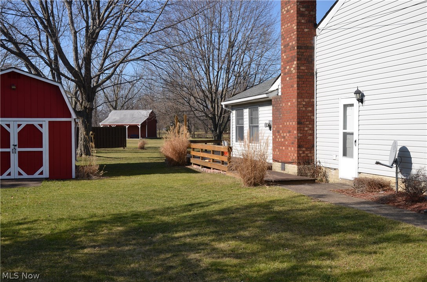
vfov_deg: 31.7
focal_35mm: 42
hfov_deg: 46.5
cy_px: 141
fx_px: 497
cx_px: 214
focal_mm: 28
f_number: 7.1
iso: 100
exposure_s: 1/250
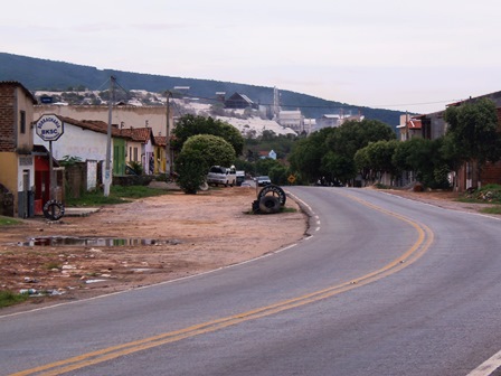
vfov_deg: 12.8
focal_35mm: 116
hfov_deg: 17.0
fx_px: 1679
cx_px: 250
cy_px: 188
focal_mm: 21.4
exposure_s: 1/200
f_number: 4.5
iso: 64
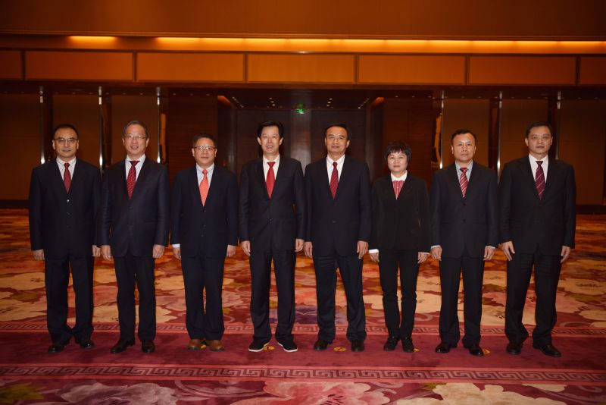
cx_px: 303
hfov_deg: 54.4
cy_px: 202
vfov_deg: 37.9
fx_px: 589
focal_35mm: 35
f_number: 3.2
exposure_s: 1/60
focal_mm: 35
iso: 100
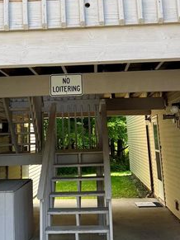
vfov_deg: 34.1
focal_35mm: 55
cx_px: 70
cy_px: 56
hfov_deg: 26.5
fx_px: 382
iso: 80
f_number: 1.78
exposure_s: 1/535
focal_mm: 6.76
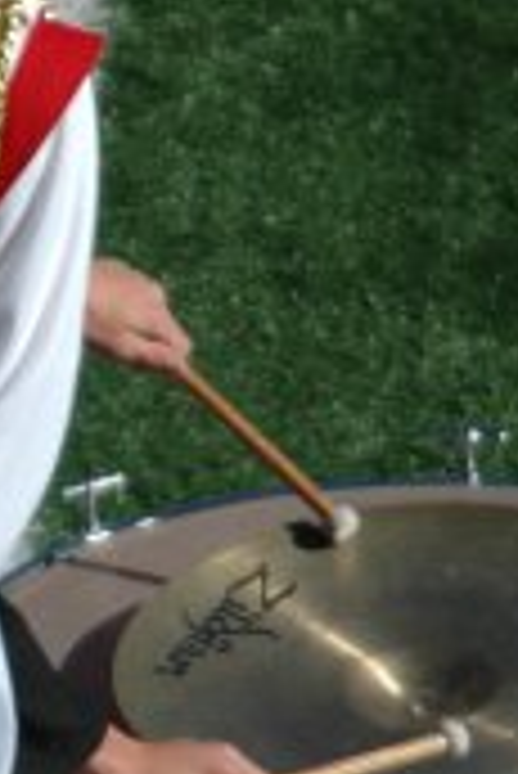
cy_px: 580
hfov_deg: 0.7
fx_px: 44972
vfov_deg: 1.0
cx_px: -282
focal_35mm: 2088
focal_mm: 400
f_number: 5.6
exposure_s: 1/1600
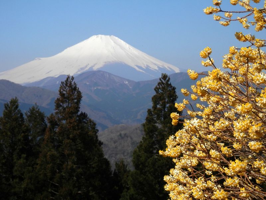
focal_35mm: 80
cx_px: 133
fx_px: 615
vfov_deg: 18.4
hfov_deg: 24.4
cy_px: 100
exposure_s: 1/160
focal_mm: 14.4
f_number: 13.1
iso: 80
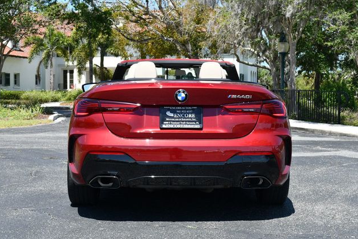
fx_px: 686
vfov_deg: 19.7
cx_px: 178
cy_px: 119
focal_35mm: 69
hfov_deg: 29.2
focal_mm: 34
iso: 160
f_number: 8
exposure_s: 1/250
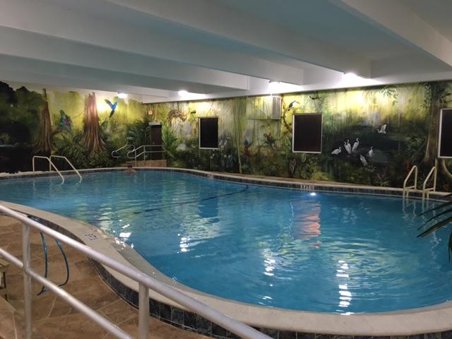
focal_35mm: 29
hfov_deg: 61.7
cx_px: 226
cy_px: 170
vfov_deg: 48.2
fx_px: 379
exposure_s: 1/30
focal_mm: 4.15
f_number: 2.2
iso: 100
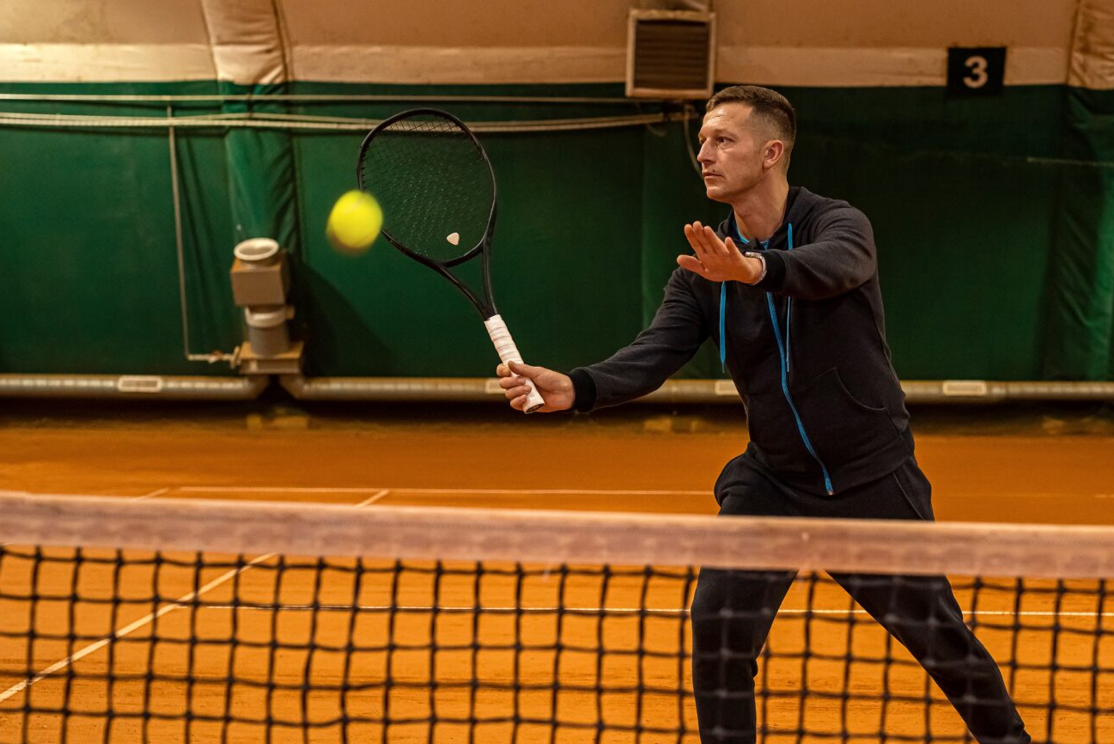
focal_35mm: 74
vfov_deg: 18.4
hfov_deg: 27.2
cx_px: 723
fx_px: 2291
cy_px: 344
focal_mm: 50
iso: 500
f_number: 3.2
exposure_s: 1/160
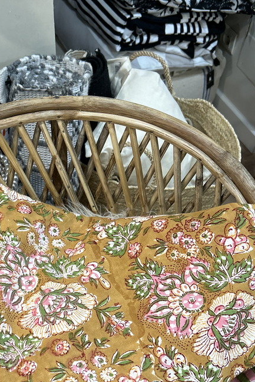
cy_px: 281
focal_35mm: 50
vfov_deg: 38.7
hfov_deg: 26.9
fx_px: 531
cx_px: 96
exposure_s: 1/100
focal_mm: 5.7
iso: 125
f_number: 1.5
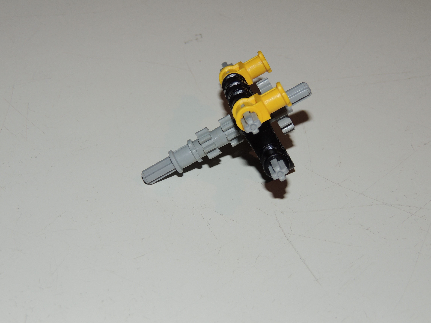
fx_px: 934
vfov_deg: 19.6
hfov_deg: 26.0
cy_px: 162
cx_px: 216
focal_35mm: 75
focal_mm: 13.3
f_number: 3.9
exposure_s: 1/60
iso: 100
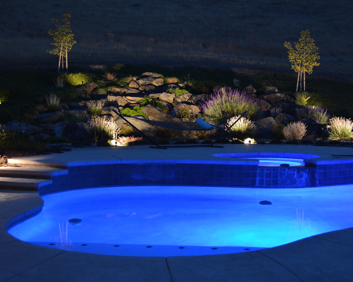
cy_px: 127
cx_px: 190
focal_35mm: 55
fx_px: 571
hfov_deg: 34.4
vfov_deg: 27.8
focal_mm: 29
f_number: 4.5
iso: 100
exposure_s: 3
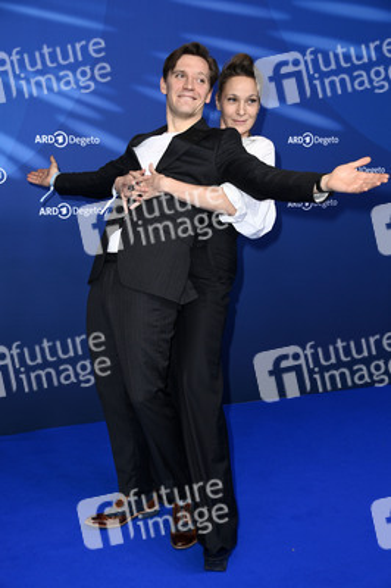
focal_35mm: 56
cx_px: 196
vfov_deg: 35.7
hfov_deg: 24.2
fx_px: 914
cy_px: 294
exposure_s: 1/250
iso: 800
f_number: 5.6
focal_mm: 56
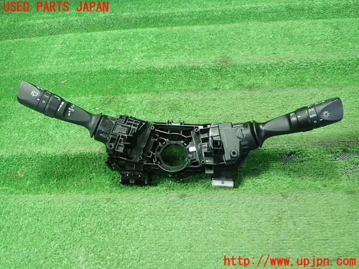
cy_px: 134
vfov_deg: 46.8
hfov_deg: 60.0
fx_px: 311
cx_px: 180
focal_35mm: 30
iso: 640
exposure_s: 1/125
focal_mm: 5.5
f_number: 2.3
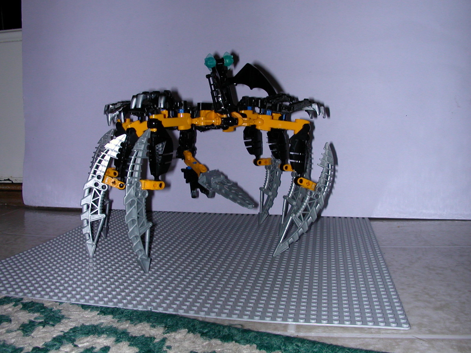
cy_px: 176
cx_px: 236
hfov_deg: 50.1
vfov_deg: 38.7
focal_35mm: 37
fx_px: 503
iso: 100
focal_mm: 5.6
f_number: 4.5
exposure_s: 1/59.9
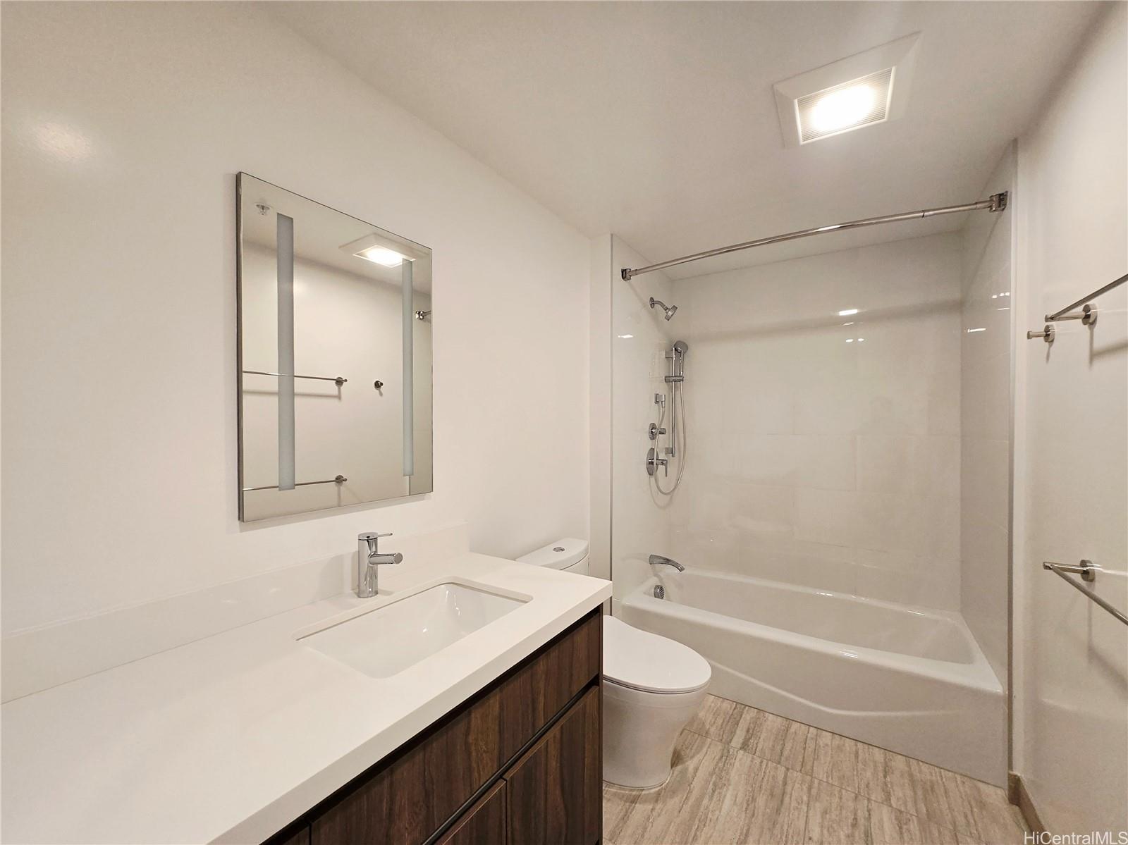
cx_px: 564
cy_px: 422
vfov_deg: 89.9
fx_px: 423
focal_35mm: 13
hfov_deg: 106.2
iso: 100
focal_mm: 1.7
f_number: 2.2
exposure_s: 1/60.2
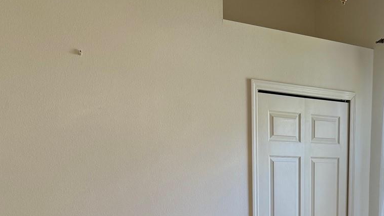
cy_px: 281
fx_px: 560
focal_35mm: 55
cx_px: 296
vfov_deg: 20.0
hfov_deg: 36.8
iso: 125
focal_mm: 6.76
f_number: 1.78
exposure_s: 1/120
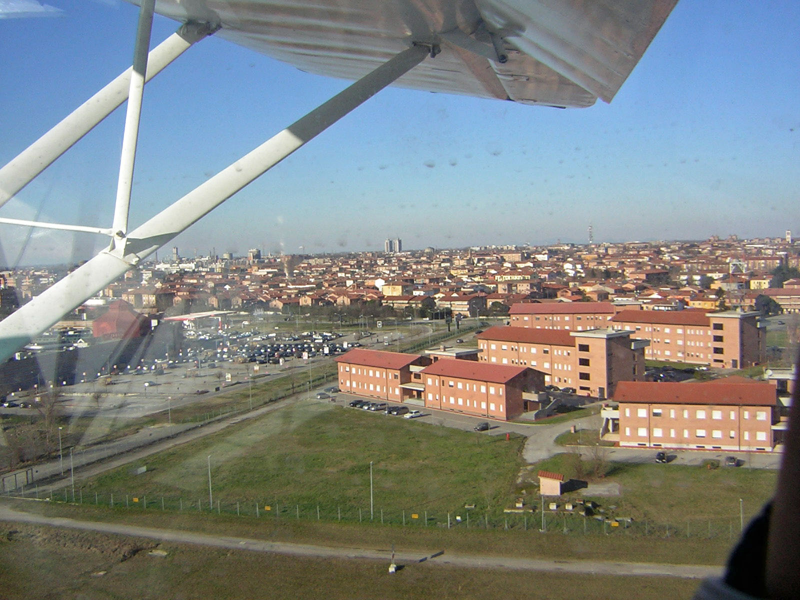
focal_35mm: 36
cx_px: 400
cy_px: 300
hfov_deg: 51.4
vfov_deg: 39.7
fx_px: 832
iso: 50
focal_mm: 4.7
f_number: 5.2
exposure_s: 1/374
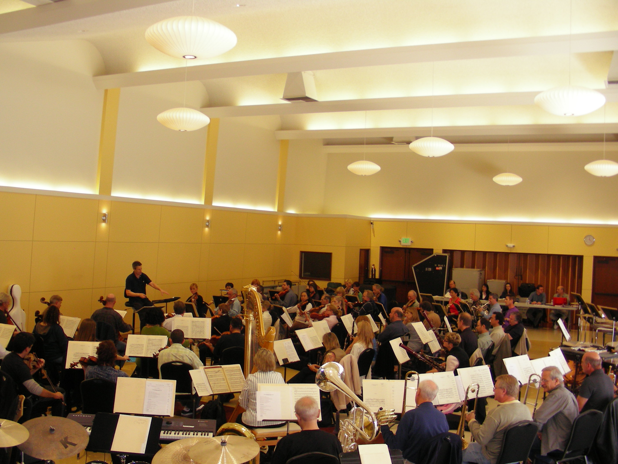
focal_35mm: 38
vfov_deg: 37.7
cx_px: 309
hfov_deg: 49.0
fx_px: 678
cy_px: 232
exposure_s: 1/30
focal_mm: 6.3
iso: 85
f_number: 3.5
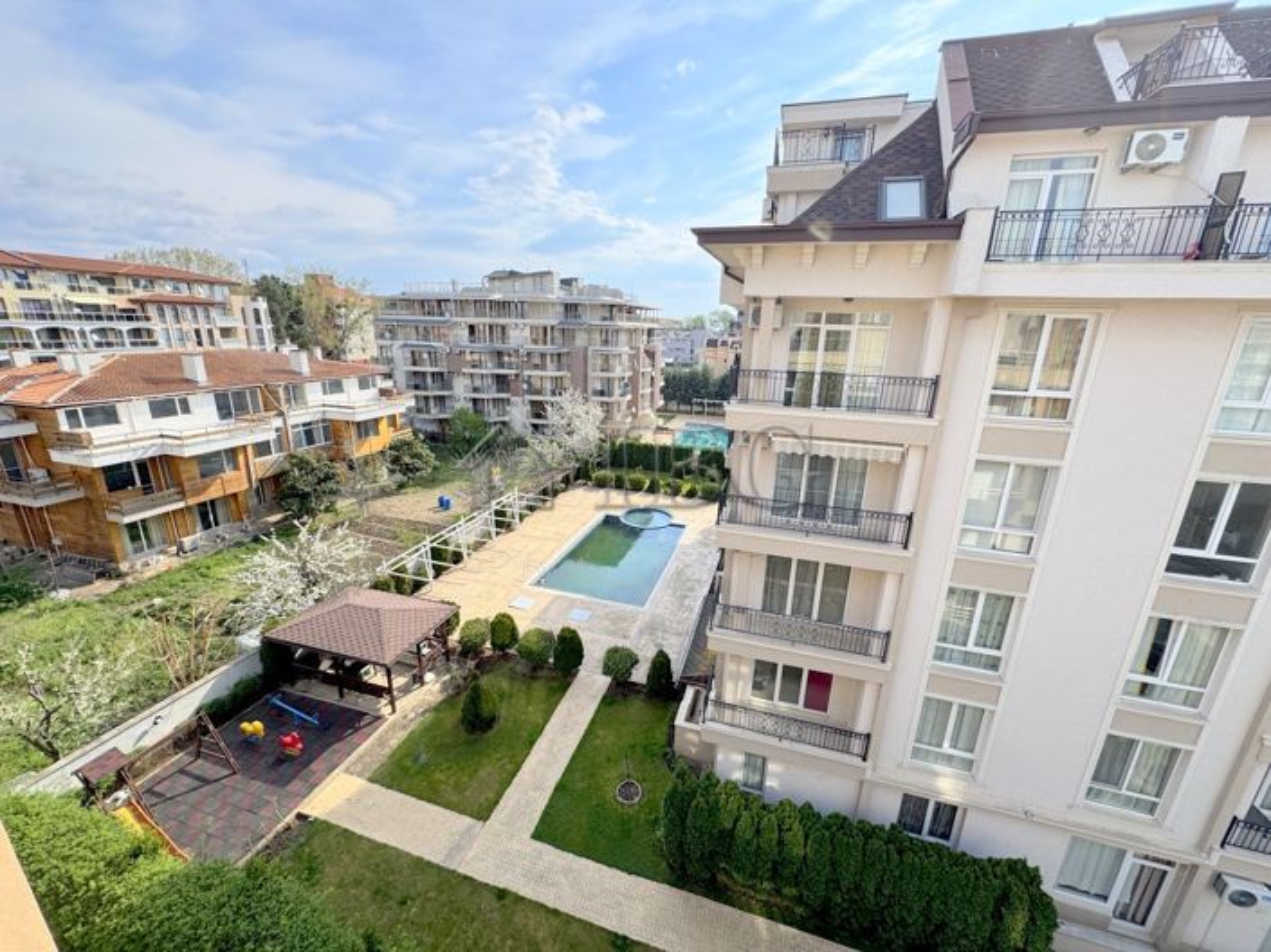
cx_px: 636
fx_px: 514
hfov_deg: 102.1
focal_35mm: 14
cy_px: 476
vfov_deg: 85.6
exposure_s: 1/968
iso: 40
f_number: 2.2
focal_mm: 2.22
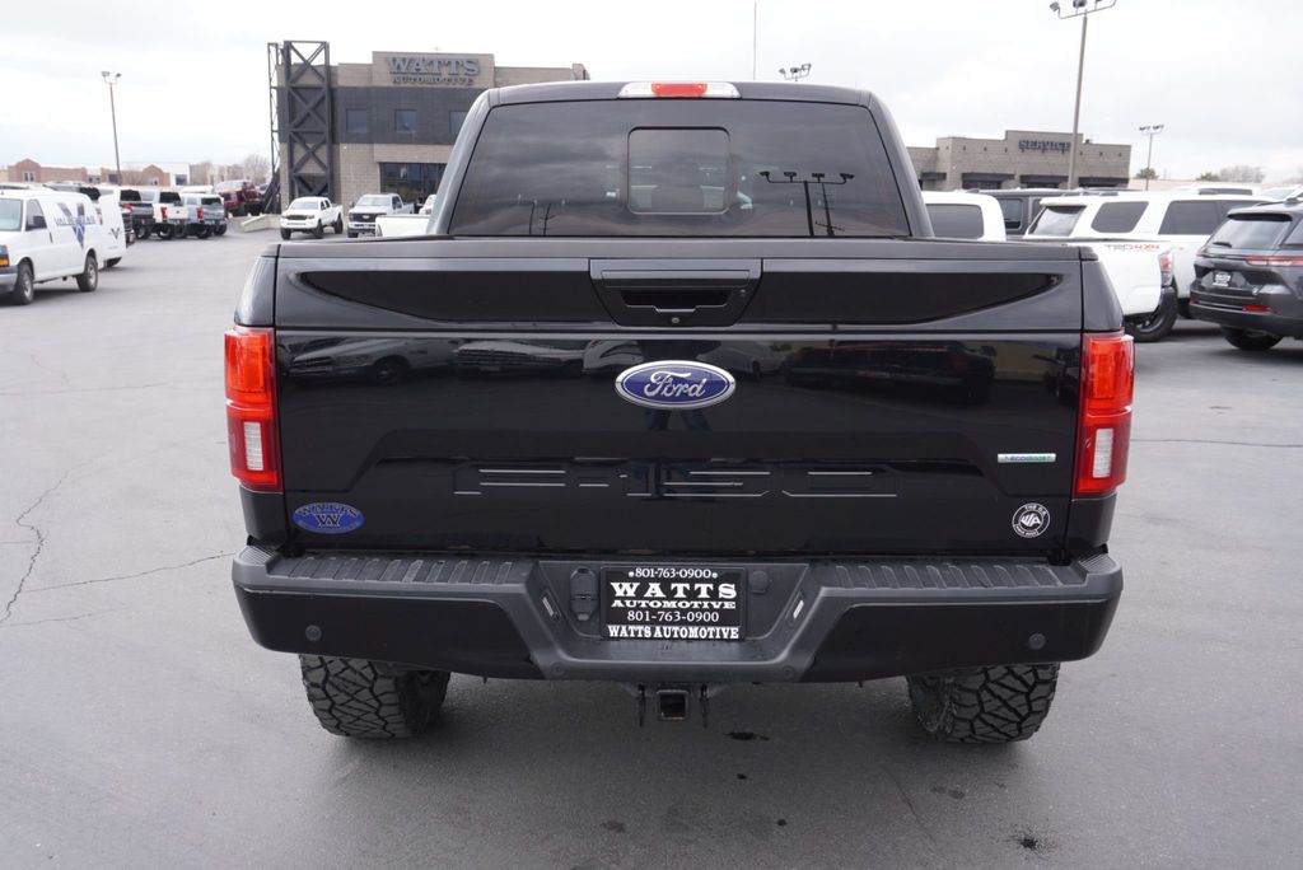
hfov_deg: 59.5
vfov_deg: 41.8
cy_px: 435
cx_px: 652
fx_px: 1141
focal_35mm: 32
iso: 100
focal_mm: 21
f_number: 6.3
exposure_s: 1/100
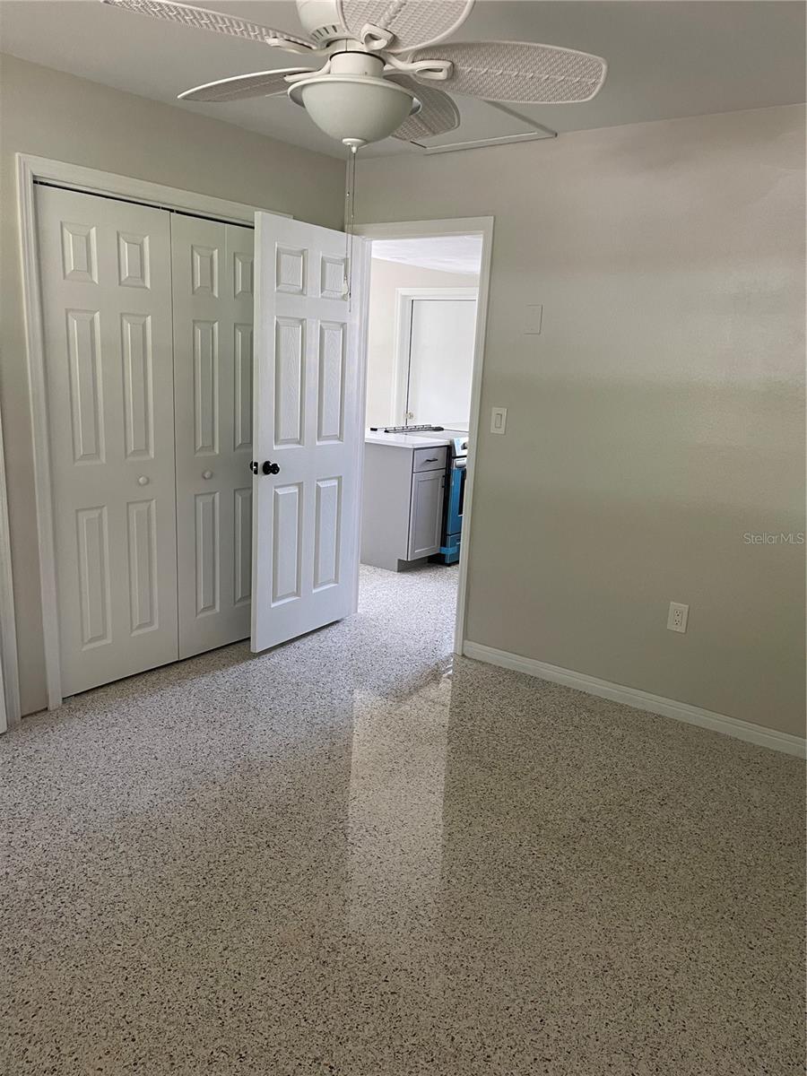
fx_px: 808
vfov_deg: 67.3
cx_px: 404
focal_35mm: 26
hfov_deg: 53.1
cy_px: 538
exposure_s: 1/60
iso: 160
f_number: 1.6
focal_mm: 5.1
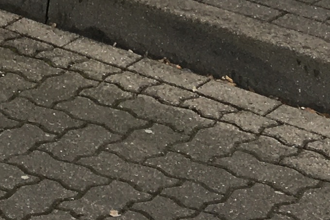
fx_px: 1649
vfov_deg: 6.9
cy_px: -444
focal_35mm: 180
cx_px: -337
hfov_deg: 10.5
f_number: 2.2
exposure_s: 1/145
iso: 25
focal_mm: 4.15
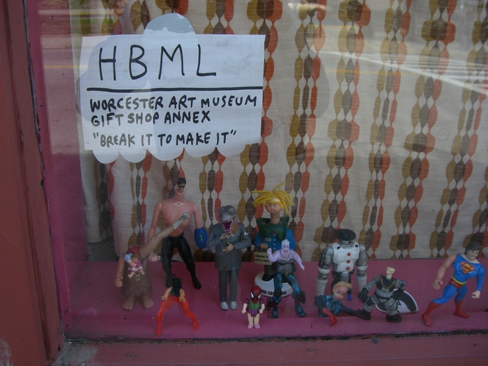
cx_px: 244
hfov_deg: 49.0
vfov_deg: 37.7
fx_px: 536
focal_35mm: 38
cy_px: 183
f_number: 2.7
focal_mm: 6.2
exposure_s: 1/250
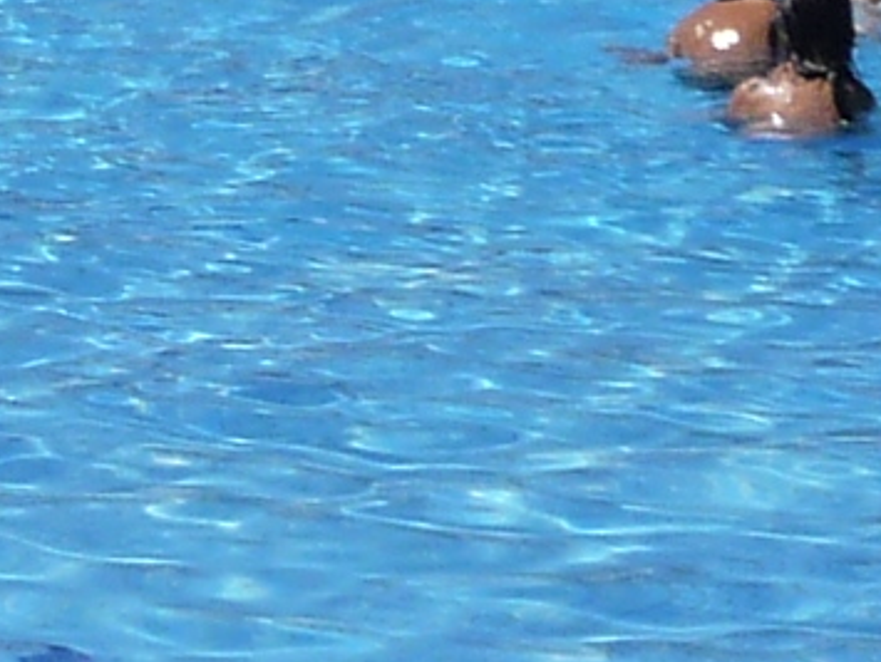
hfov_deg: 8.7
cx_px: -625
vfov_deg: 6.7
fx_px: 5579
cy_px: -325
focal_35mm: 219
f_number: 8
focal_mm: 4.7
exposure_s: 1/400
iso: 100
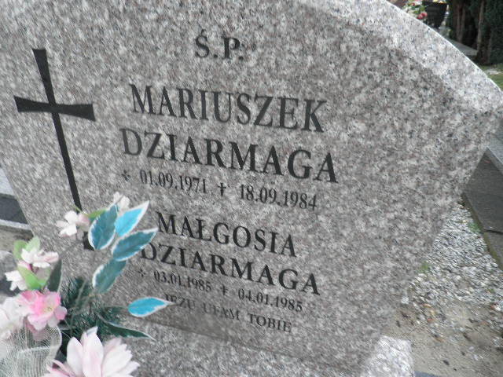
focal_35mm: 24
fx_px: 349
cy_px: 188
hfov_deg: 71.6
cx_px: 252
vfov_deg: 56.8
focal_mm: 4.3
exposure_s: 1/40
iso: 64
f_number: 3.3
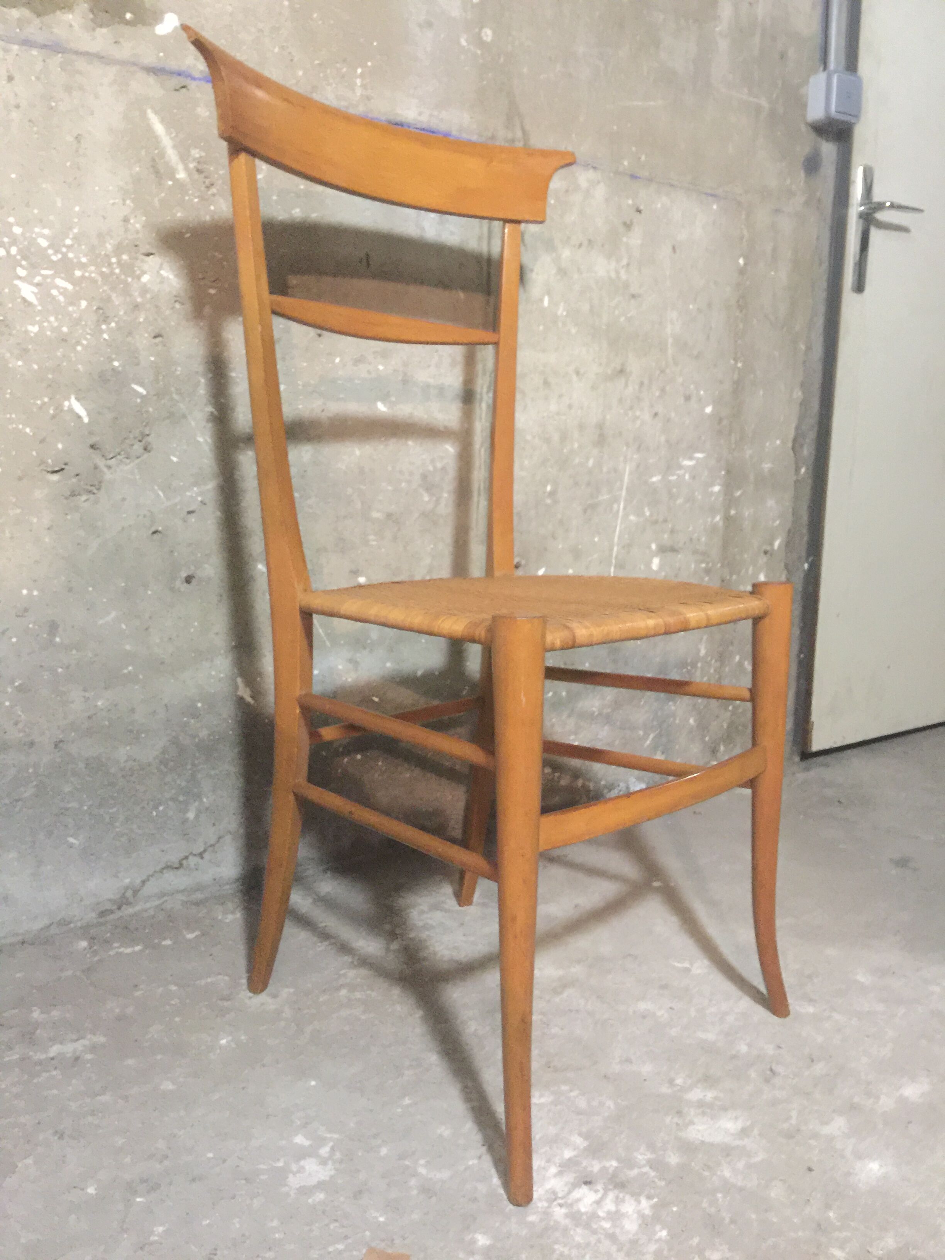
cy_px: 630
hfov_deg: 48.2
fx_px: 1056
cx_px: 472
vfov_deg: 61.7
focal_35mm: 29
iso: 125
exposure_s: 1/4
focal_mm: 4.15
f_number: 2.2
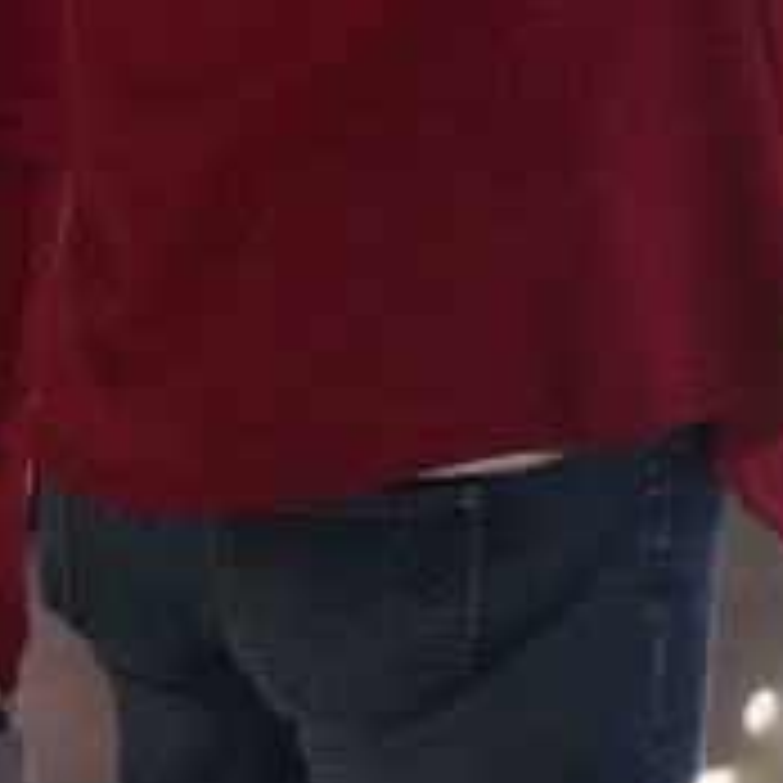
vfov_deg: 11.1
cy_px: -369
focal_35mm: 151
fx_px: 3864
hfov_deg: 10.6
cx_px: 1570
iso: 32
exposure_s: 1/214
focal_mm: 4.15
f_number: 2.2
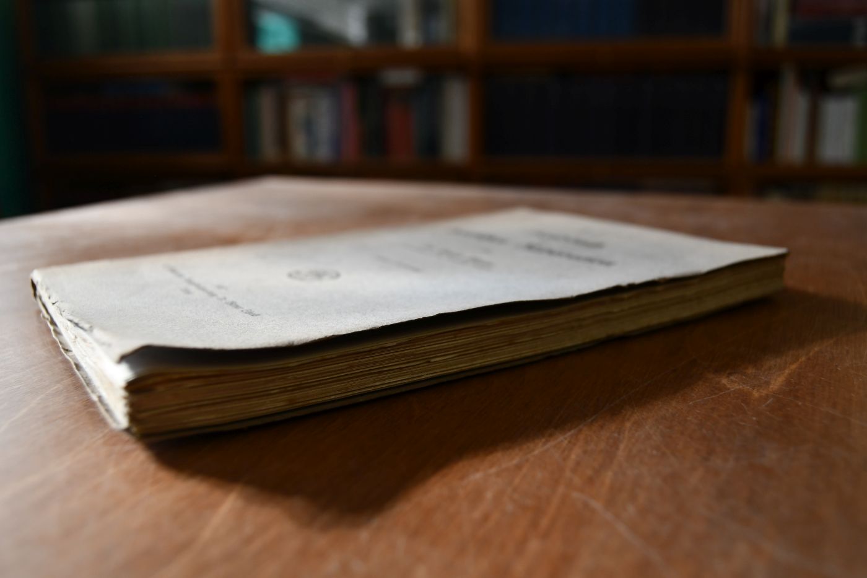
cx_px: 434
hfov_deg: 57.2
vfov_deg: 40.0
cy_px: 289
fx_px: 795
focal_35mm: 33
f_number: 4.5
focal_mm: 22
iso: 400
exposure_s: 1/250
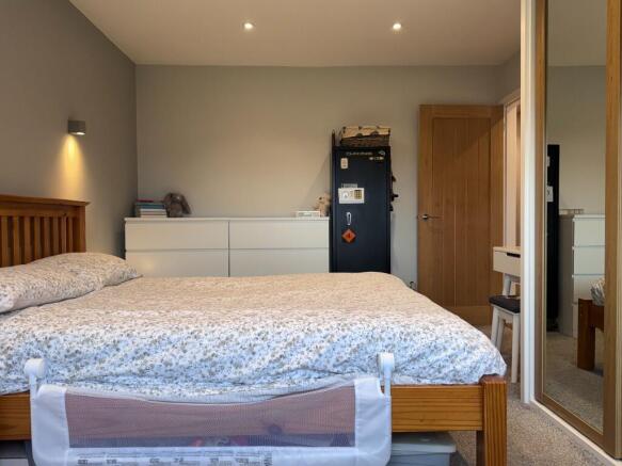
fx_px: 431
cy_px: 233
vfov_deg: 56.8
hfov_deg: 71.6
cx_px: 311
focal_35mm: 24
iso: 125
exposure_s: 1/100
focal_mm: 6.76
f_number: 1.78
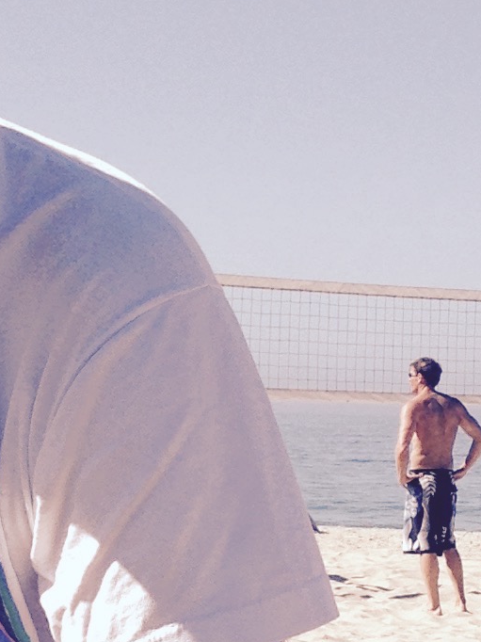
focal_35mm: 158
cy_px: 705
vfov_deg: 12.3
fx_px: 2929
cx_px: 13
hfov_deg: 9.3
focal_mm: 4.12
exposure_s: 1/1550
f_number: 2.4
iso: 50
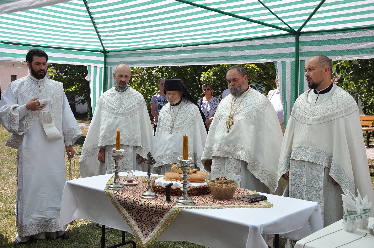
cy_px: 124
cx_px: 187
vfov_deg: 29.8
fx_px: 467
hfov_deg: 43.6
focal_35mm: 45
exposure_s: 1/1250
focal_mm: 30
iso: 400
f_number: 6.3
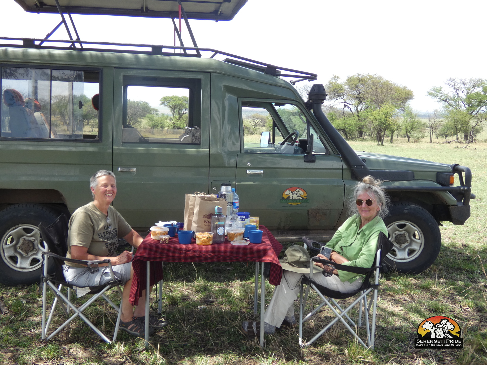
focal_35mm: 38
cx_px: 244
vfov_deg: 37.7
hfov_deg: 49.0
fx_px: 535
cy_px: 182
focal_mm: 6.8
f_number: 3.5
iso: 80
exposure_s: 1/250
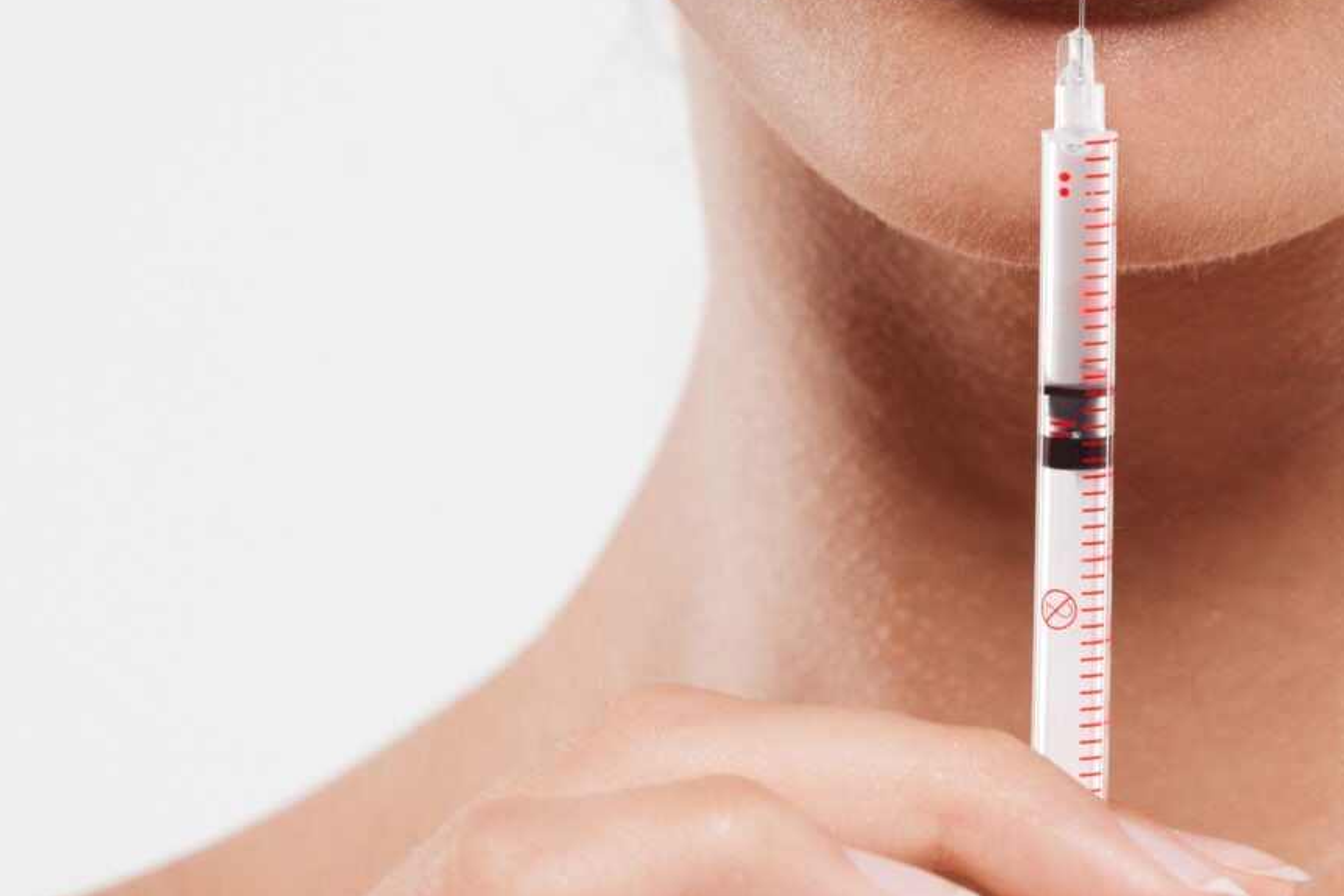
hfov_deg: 4.1
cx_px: 1179
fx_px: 18855
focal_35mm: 505
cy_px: 487
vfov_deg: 2.7
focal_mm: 170
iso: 100
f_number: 9
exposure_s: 1/160
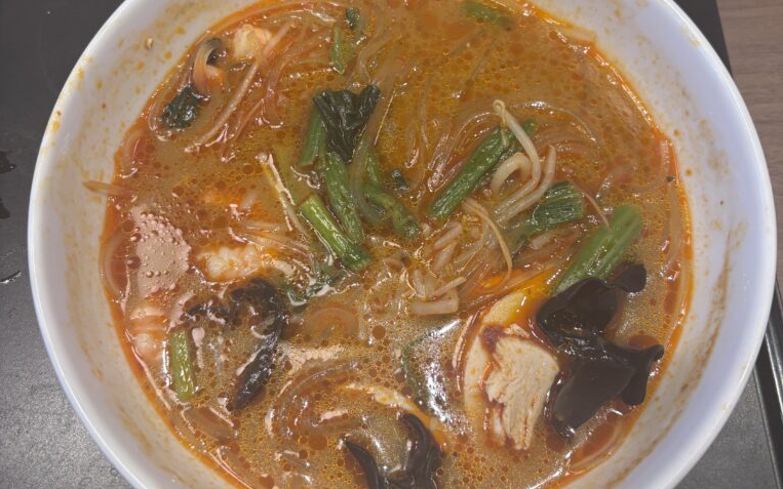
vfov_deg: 34.3
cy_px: 189
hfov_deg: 52.7
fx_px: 790
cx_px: 393
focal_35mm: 37
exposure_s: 1/100
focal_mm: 5.96
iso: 100
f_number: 1.6
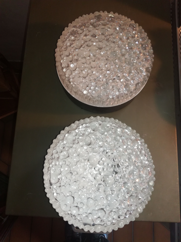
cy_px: 121
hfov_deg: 51.4
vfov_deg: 65.3
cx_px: 90
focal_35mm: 27
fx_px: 188
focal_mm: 3.79
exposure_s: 1/30
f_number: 2
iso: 160
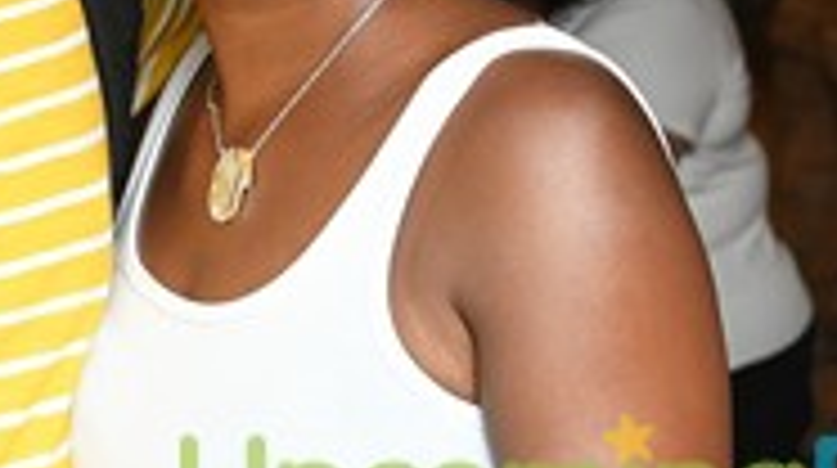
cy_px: -137
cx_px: 22
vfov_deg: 8.0
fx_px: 3302
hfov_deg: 14.2
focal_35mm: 149
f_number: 4
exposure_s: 1/125
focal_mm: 32
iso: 500
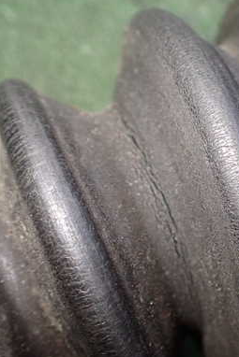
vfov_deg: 40.3
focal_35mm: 49
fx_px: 487
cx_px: 218
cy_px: 177
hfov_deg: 26.6
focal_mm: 5.4
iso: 800
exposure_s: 1/80
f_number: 2.3
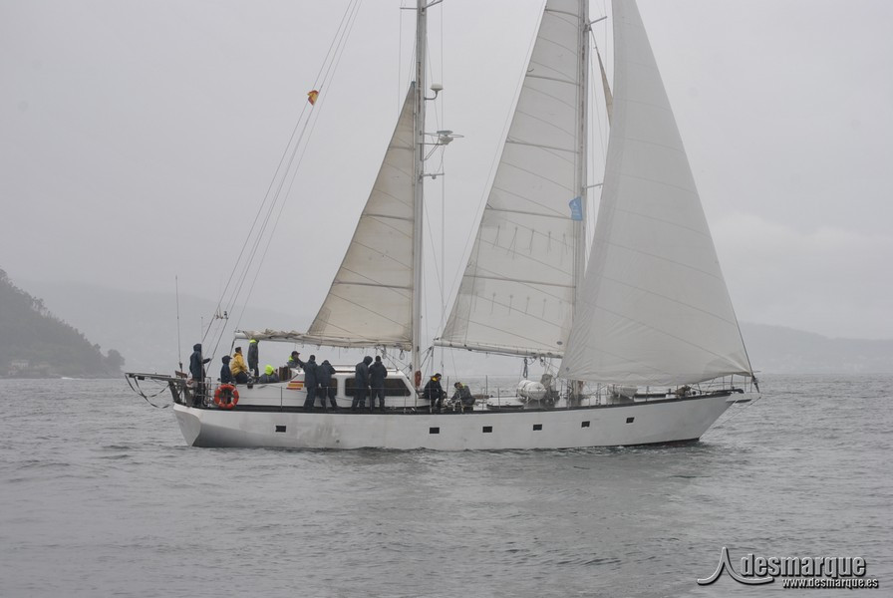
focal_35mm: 82
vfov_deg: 16.6
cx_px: 446
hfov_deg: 24.6
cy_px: 299
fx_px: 2049
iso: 100
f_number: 8
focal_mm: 55
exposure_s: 1/250
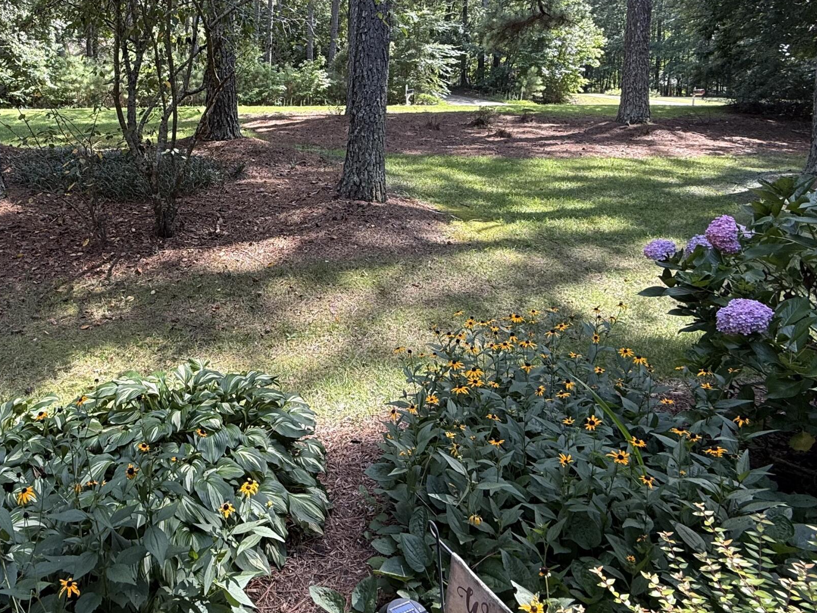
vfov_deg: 52.0
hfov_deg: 64.4
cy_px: 199
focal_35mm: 26
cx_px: 234
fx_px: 614
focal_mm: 2.22
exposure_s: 1/120
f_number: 2.2
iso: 50
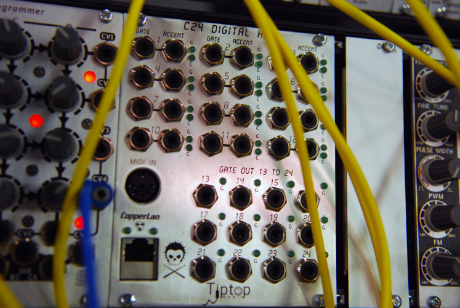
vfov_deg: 28.1
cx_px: 230
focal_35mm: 48
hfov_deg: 41.1
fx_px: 614
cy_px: 154
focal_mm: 32
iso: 800
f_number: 2.8
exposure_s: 1/250
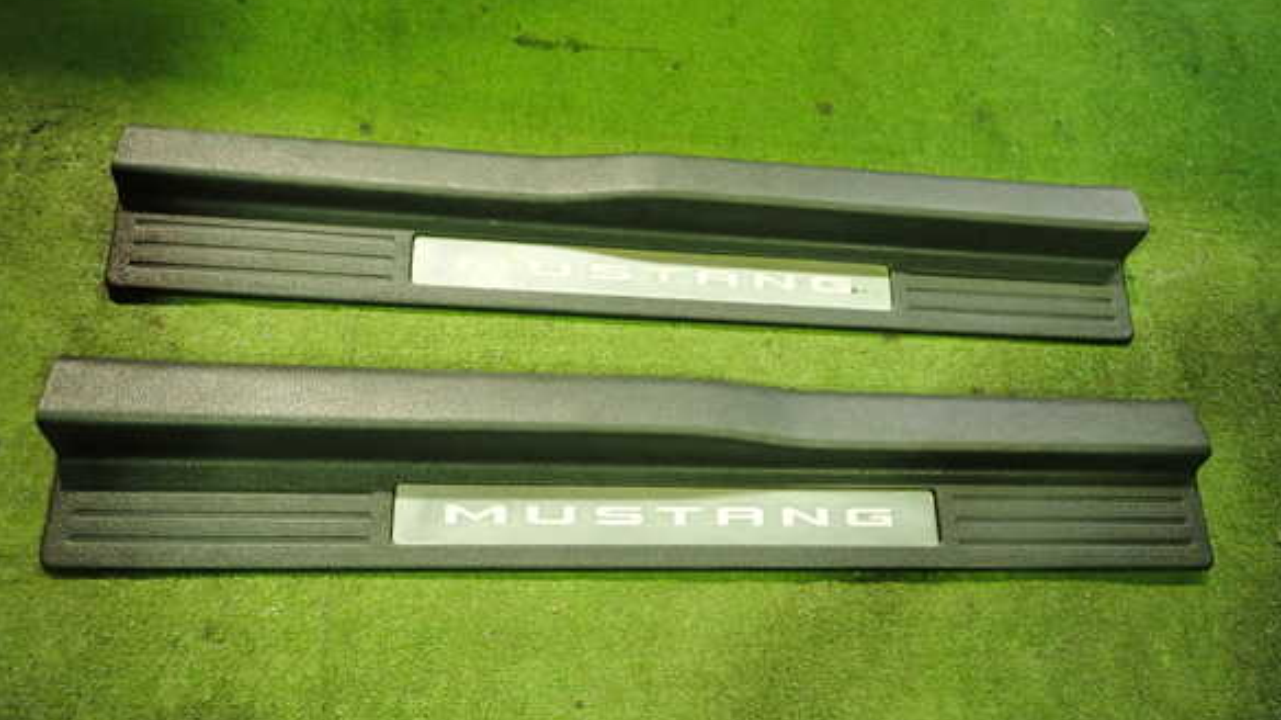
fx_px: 951
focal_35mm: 28
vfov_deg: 41.4
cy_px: 353
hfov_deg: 67.9
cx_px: 649
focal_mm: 4.5
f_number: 2
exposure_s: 1/30
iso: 500
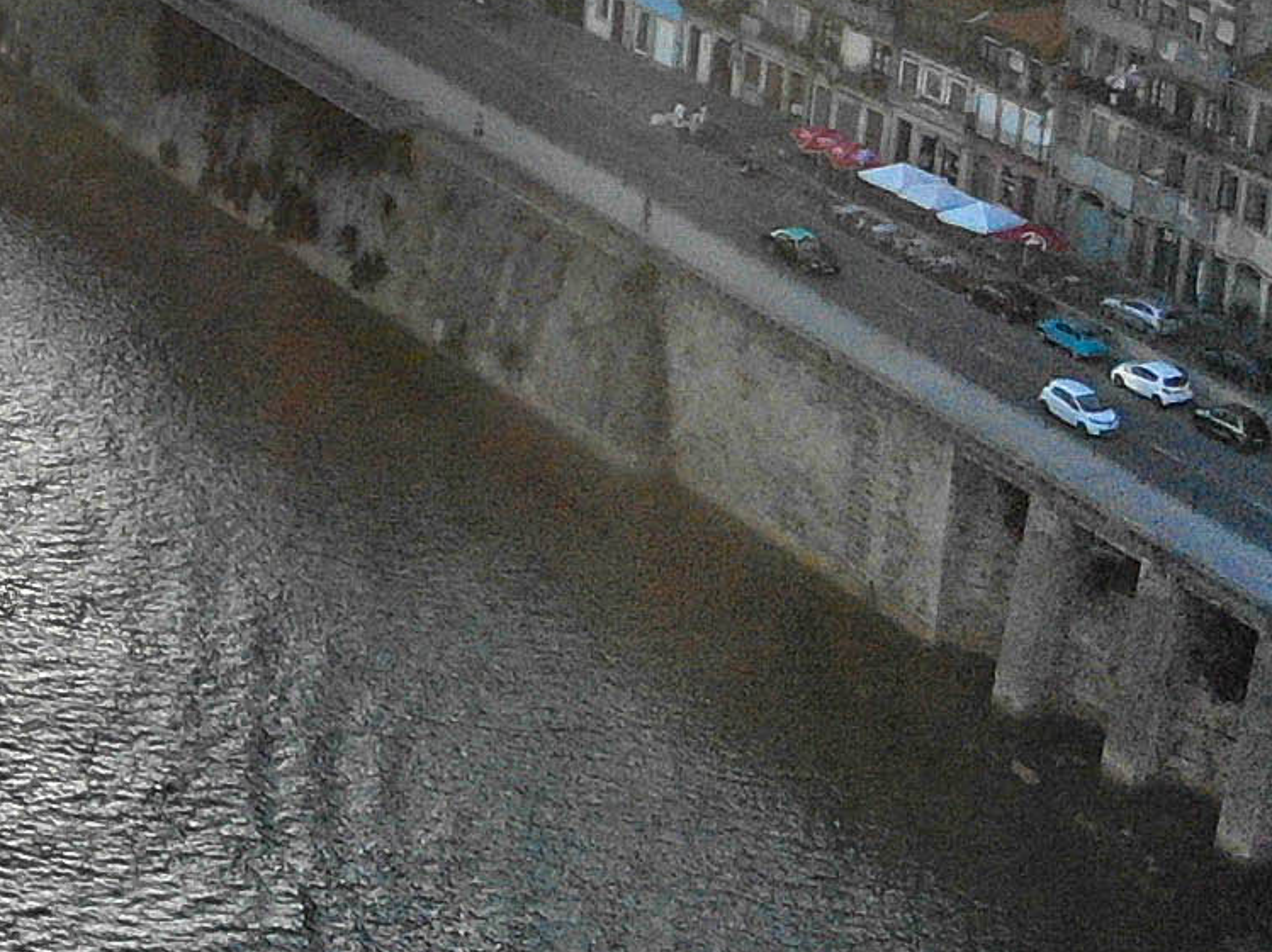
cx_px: -608
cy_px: -183
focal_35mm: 130
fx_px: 4775
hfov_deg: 14.2
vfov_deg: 11.2
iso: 100
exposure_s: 1/640
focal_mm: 4.5
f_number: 2.8
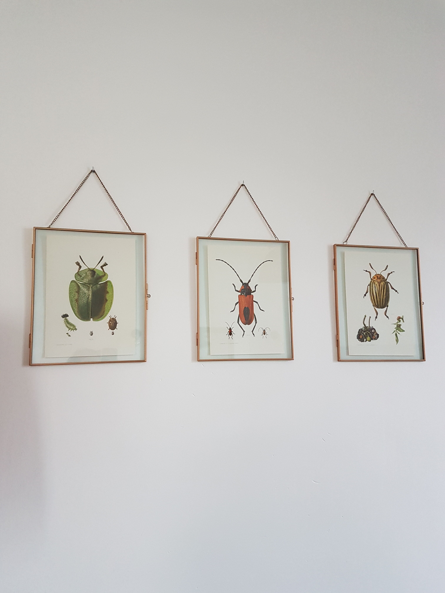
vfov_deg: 67.3
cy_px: 296
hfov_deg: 53.1
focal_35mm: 26
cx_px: 222
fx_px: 446
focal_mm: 4.2
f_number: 1.7
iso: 200
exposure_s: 1/17
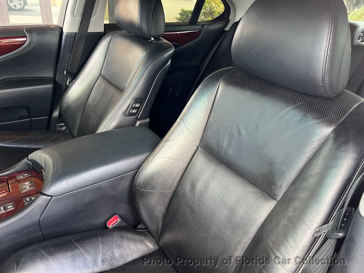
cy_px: 136
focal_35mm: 26
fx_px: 273
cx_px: 182
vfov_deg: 53.1
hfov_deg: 67.3
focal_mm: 5.7
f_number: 1.5
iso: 125
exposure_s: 1/60
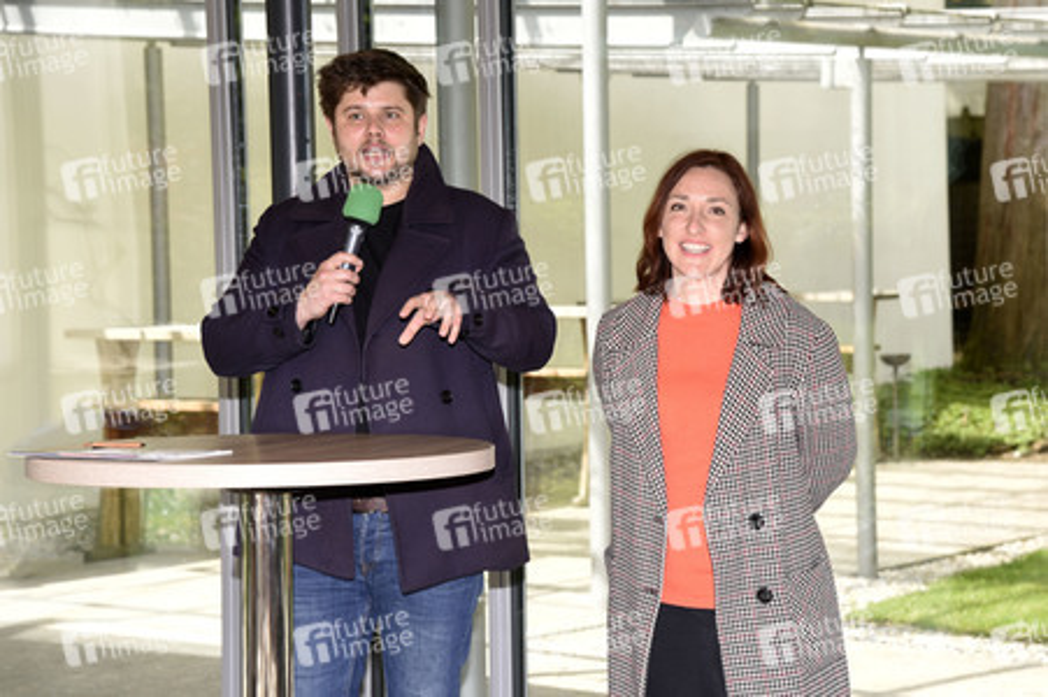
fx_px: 2763
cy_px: 348
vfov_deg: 14.4
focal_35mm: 95
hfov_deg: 21.5
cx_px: 524
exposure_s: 1/160
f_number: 6.3
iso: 320
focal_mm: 95
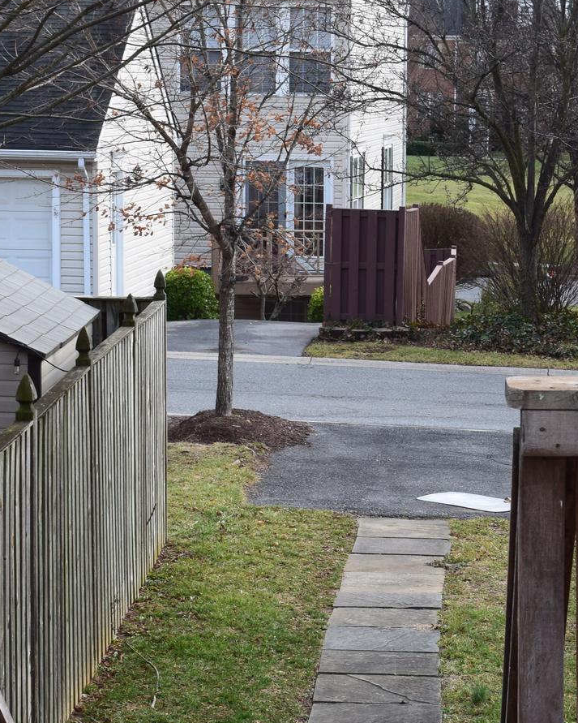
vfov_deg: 17.4
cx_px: 515
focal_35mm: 110
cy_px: 451
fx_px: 2352
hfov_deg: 13.9
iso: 400
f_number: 9
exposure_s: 1/125
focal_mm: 34
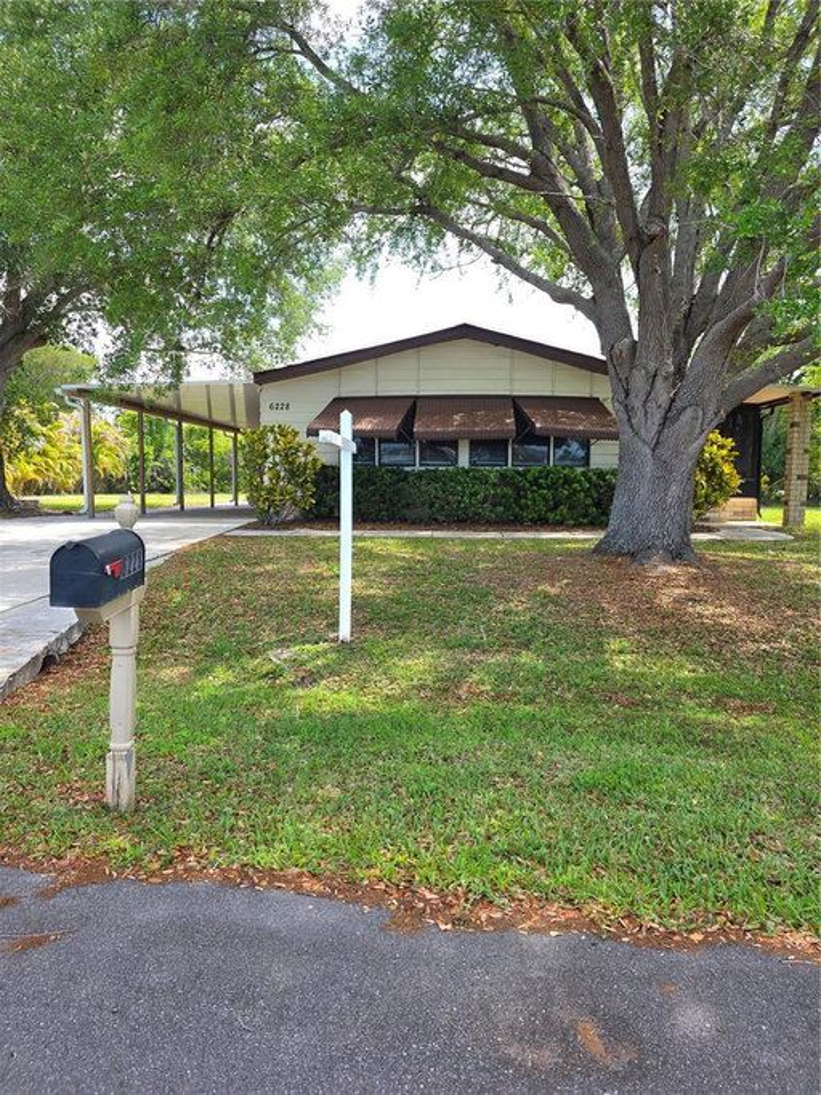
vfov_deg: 73.9
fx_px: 728
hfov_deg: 58.9
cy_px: 548
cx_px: 410
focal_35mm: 23
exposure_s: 1/359
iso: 50
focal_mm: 6.3
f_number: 1.7
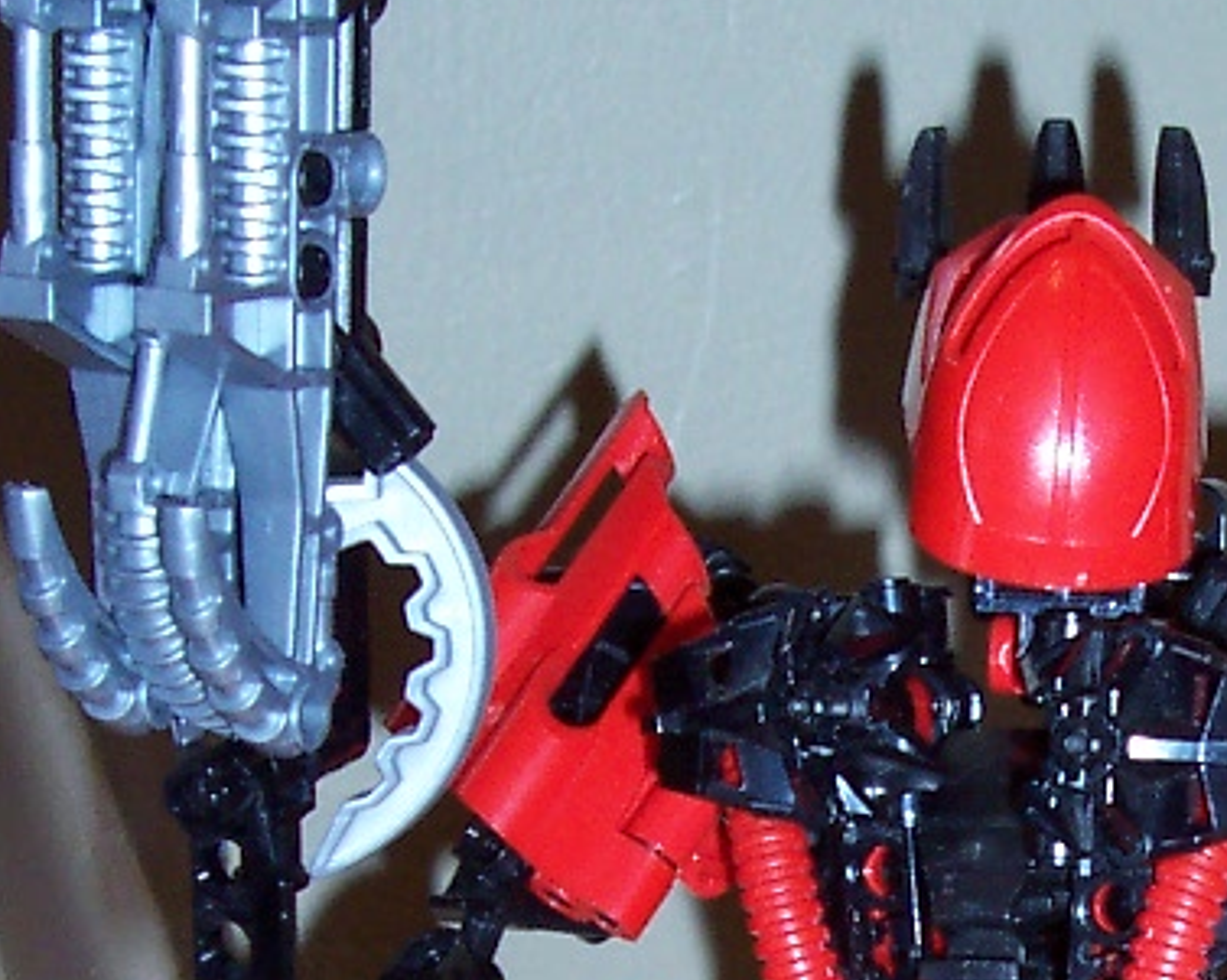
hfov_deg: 16.6
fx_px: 4173
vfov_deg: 13.0
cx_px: 1045
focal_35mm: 115
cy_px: 1172
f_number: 2.8
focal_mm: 5.6
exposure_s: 1/60
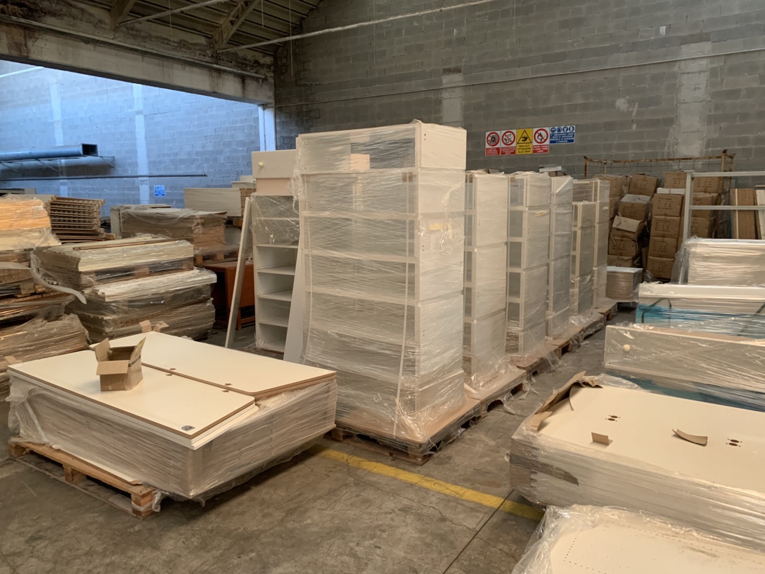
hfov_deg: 67.3
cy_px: 287
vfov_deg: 53.1
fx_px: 575
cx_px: 382
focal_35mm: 26
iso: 400
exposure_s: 1/48
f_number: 1.8
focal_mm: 4.25
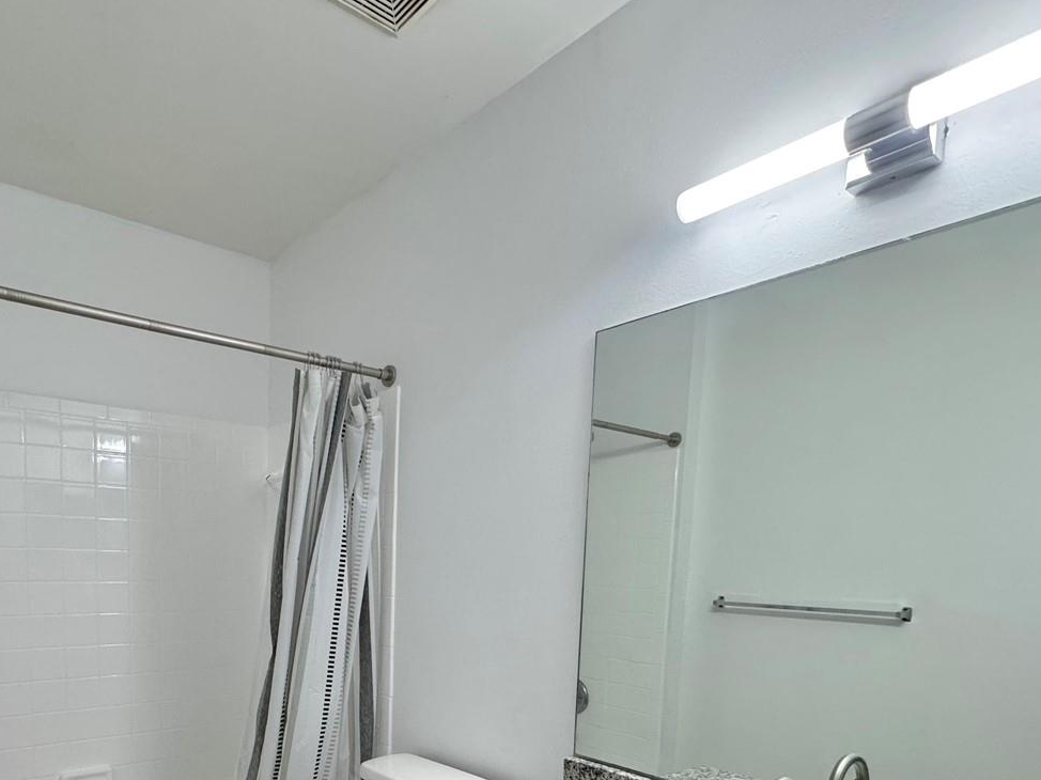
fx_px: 692
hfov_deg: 71.7
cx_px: 343
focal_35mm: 23
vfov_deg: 54.7
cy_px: 626
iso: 250
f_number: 2.2
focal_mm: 2.22
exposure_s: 1/120
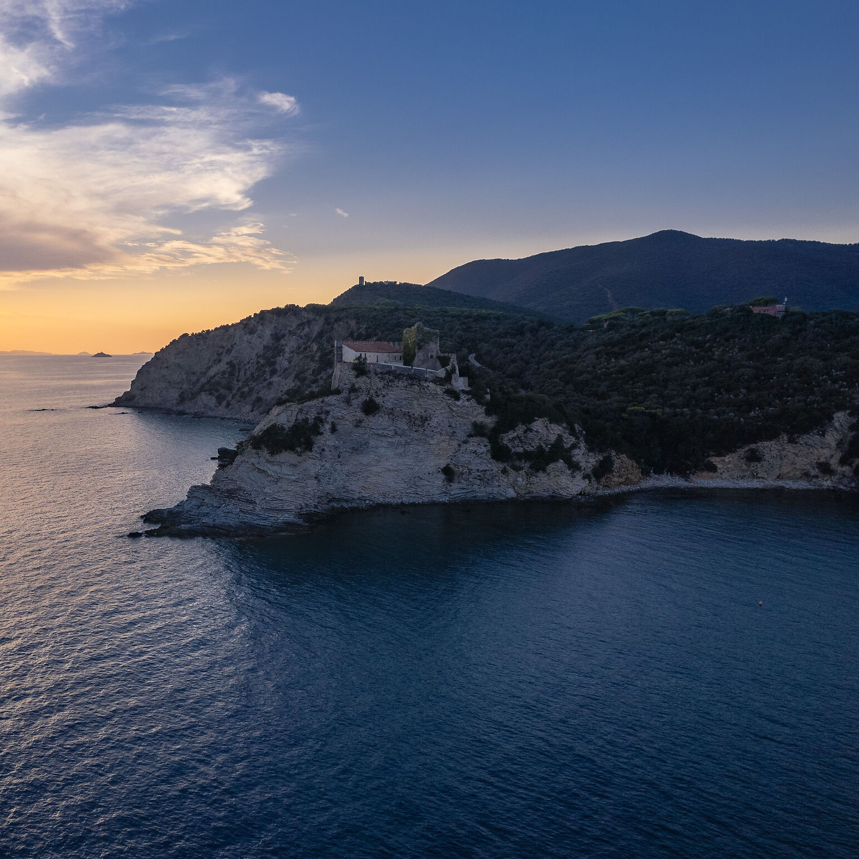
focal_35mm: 29
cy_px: 438
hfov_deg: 54.8
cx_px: 307
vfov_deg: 55.6
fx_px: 814
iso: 100
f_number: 2.8
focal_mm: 8.38
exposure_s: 1/240
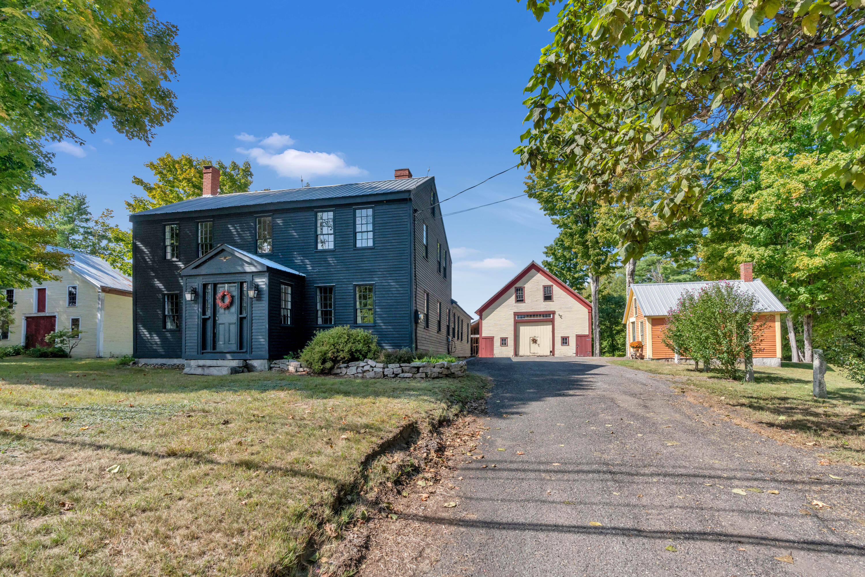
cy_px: 288
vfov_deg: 73.8
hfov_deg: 96.7
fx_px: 384
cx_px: 432
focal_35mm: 16
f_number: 8
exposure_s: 1/1500
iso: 800
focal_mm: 16
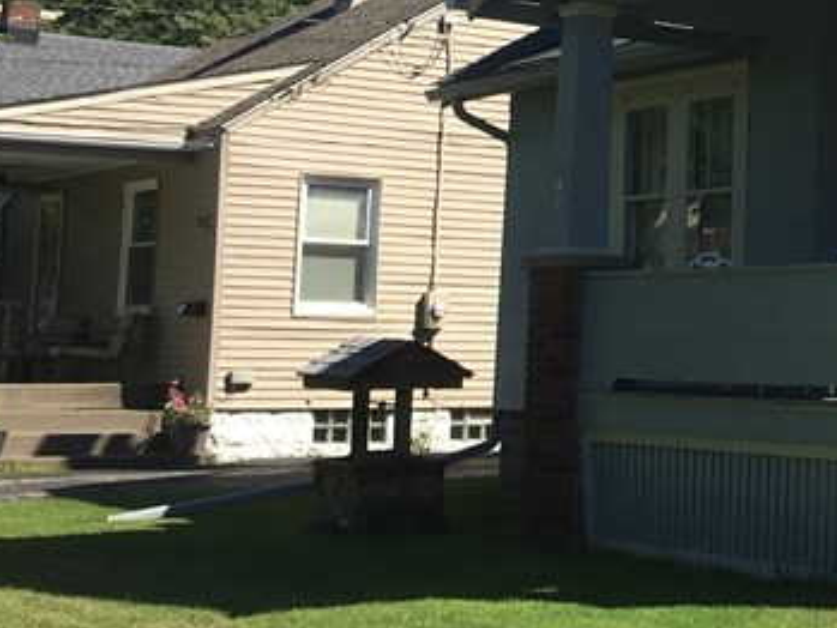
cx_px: 1173
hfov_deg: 20.4
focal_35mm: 85
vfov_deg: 17.3
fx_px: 2056
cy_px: 170
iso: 25
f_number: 2.2
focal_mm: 4.15
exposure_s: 1/1099
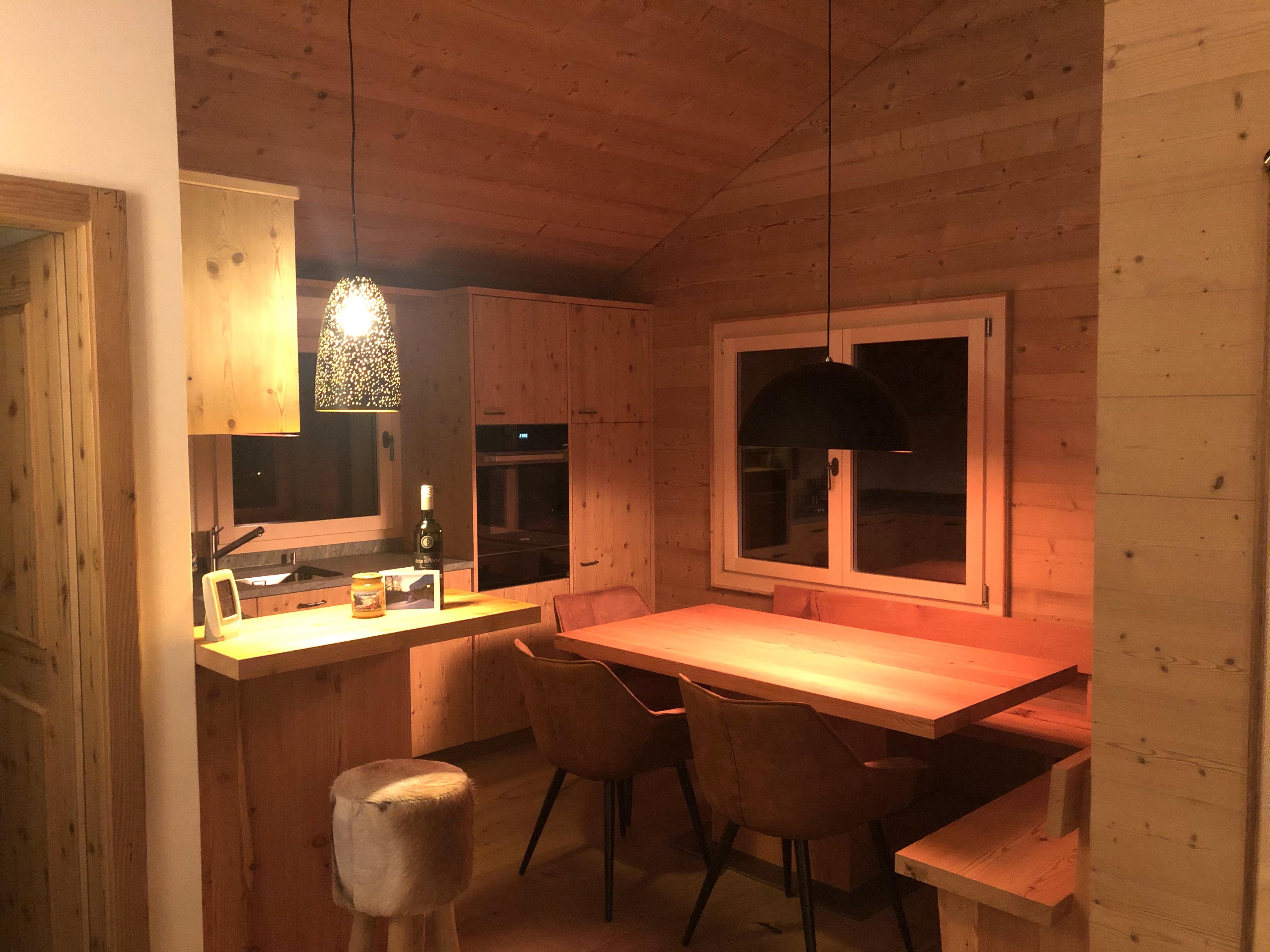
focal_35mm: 28
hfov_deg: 63.4
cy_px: 476
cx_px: 635
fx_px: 1027
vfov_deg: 49.7
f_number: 1.8
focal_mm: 3.99
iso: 100
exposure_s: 1/6
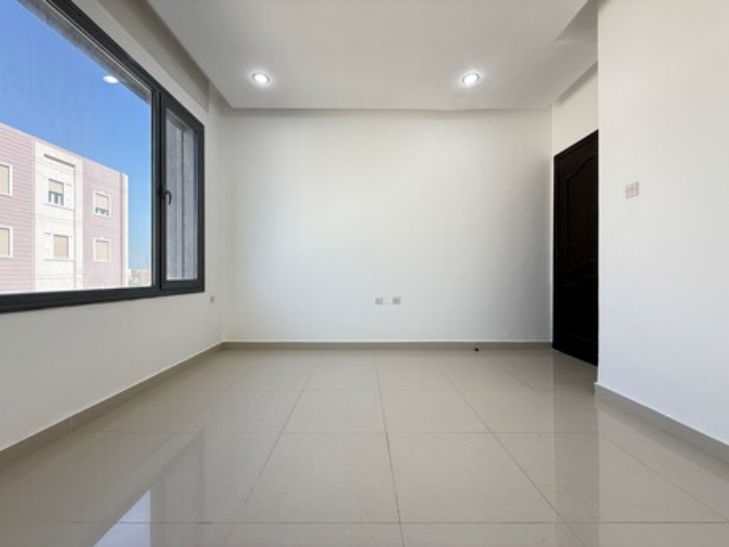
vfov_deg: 85.7
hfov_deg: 102.0
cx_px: 364
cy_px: 274
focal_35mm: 14
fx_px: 295
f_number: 2.2
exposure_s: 1/99
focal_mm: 2.22
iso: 50
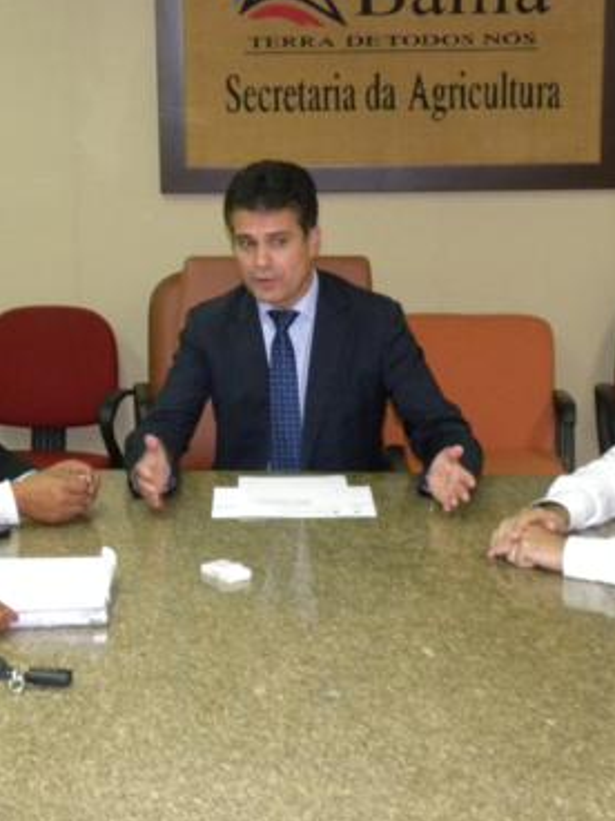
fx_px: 1777
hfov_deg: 19.6
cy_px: 370
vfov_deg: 26.0
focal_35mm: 75
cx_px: 274
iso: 400
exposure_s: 1/30
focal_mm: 8.2
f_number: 3.2
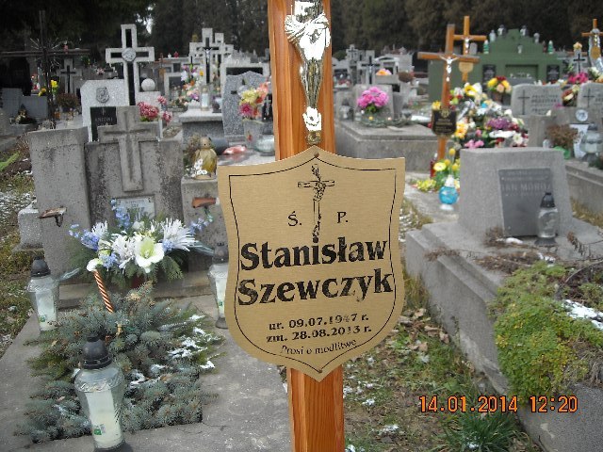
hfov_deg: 52.6
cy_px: 226
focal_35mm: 35
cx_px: 302
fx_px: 610
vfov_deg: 40.7
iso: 64
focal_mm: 5.7
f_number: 2.8
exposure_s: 1/148
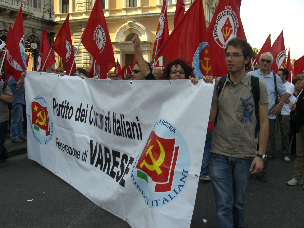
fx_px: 334
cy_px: 114
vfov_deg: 37.7
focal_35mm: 38
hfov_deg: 49.0
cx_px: 152
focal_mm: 6.3
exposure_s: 1/160
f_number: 4.4
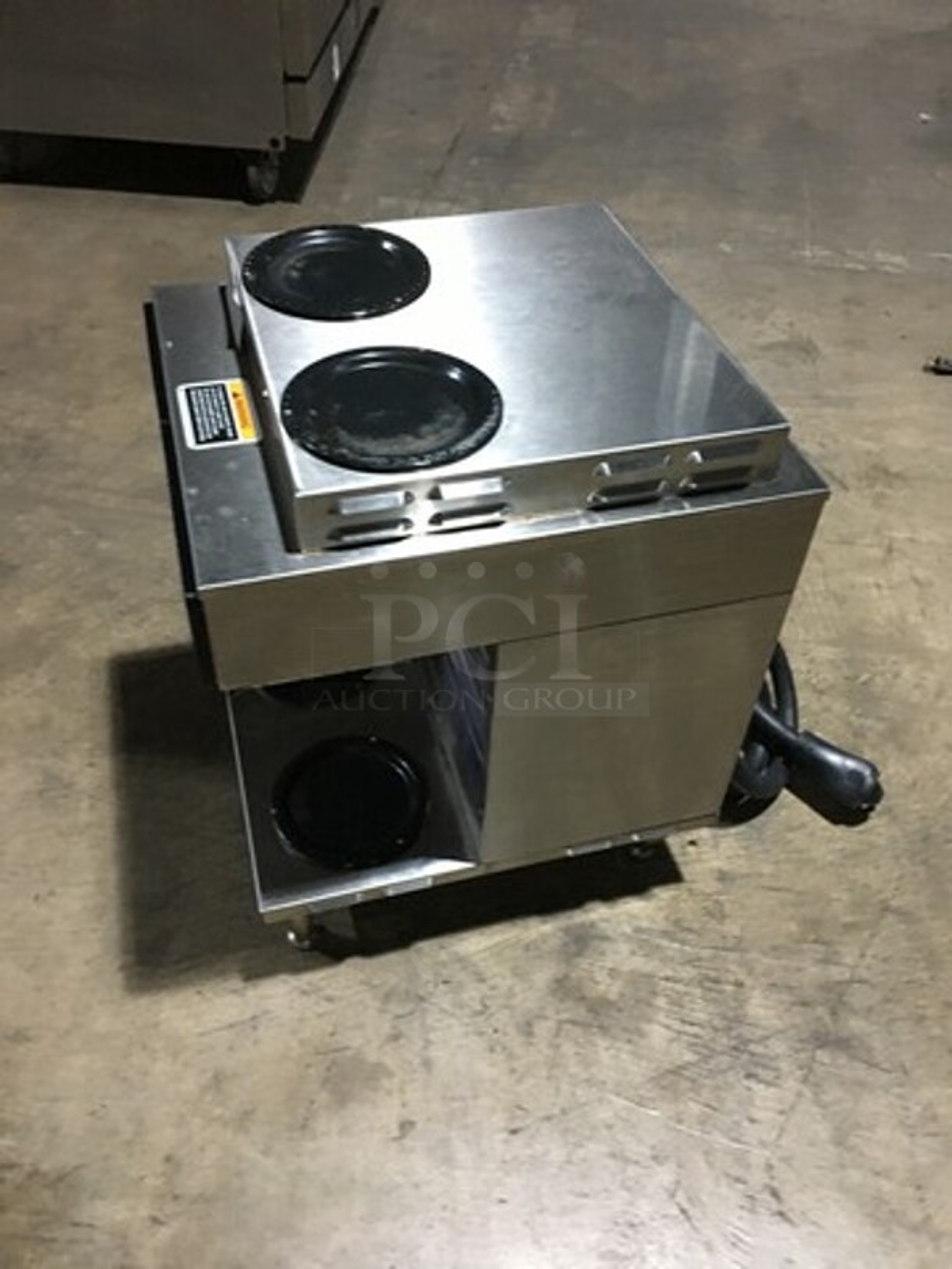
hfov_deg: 48.2
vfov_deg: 61.7
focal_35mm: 29
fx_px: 1063
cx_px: 476
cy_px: 634
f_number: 2.2
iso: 80
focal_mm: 4.15
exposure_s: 1/8
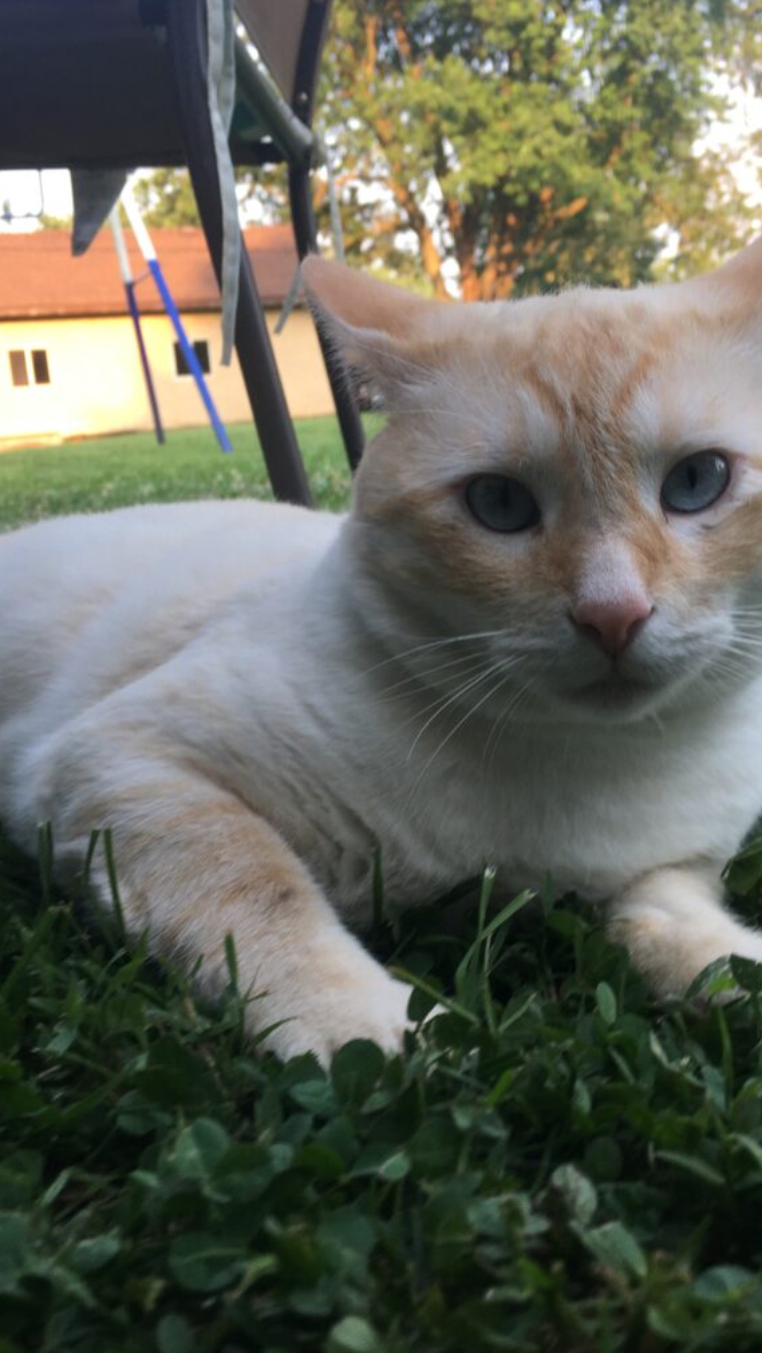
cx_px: 431
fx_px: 1149
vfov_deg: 61.0
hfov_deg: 36.6
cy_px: 672
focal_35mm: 32
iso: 32
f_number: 2.2
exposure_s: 1/120
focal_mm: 4.15
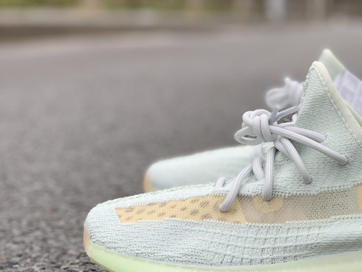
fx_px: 952
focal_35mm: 91
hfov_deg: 21.2
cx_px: 311
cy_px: 171
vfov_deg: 16.2
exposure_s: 1/122
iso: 16
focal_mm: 6
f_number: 2.4
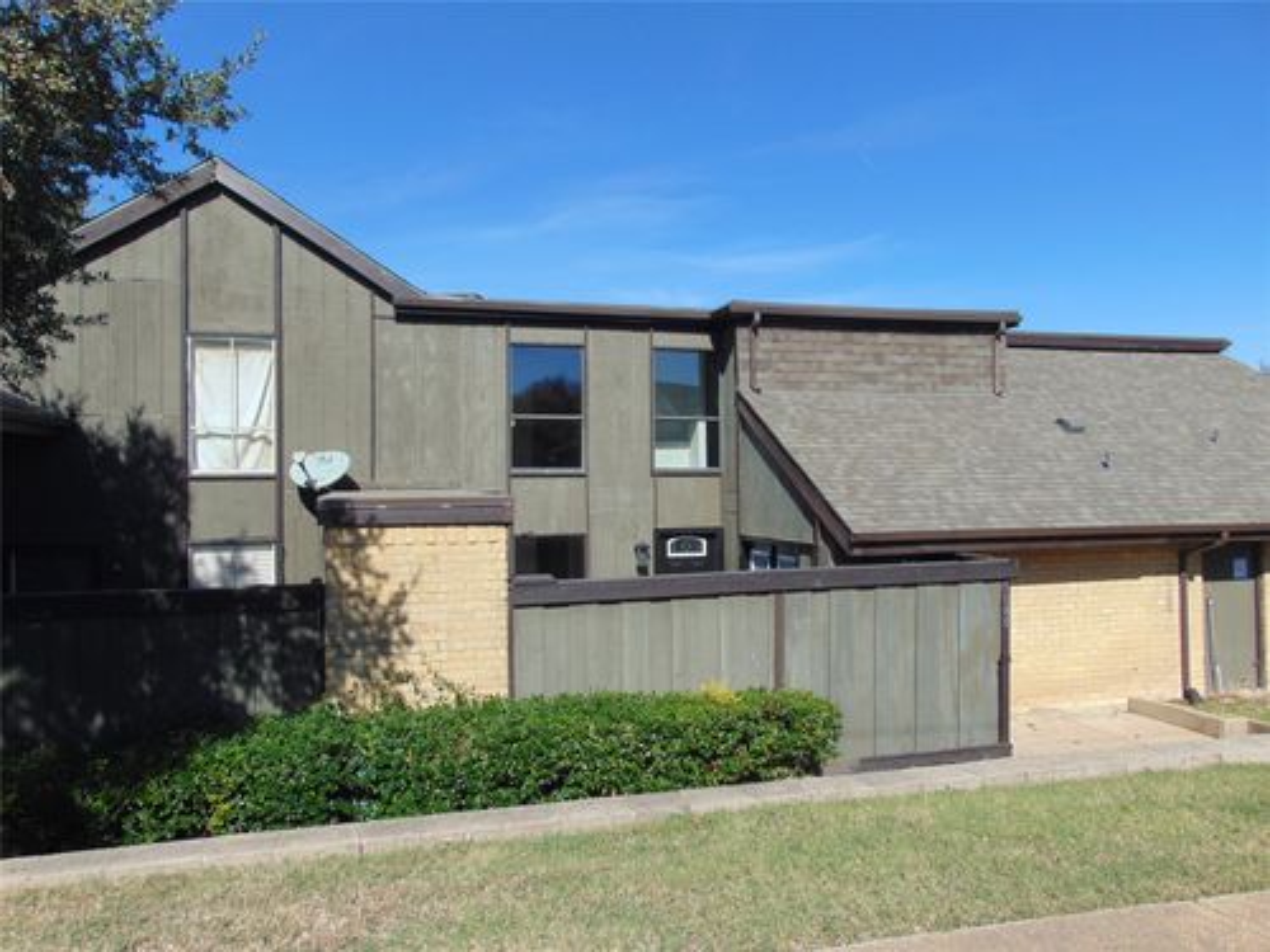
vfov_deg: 54.9
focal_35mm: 25
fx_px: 917
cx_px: 635
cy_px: 476
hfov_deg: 69.4
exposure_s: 1/250
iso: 80
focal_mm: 4.5
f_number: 7.7
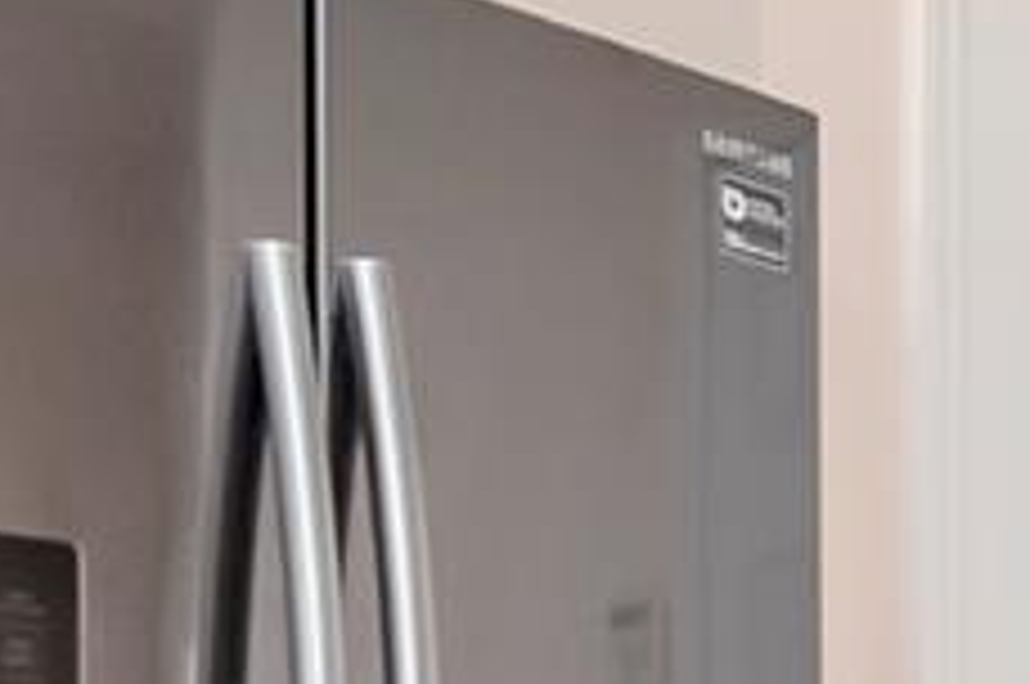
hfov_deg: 14.8
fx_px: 3600
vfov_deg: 10.4
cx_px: 1655
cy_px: 1125
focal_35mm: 126
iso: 1000
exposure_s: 1/60
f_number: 7.1
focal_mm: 12
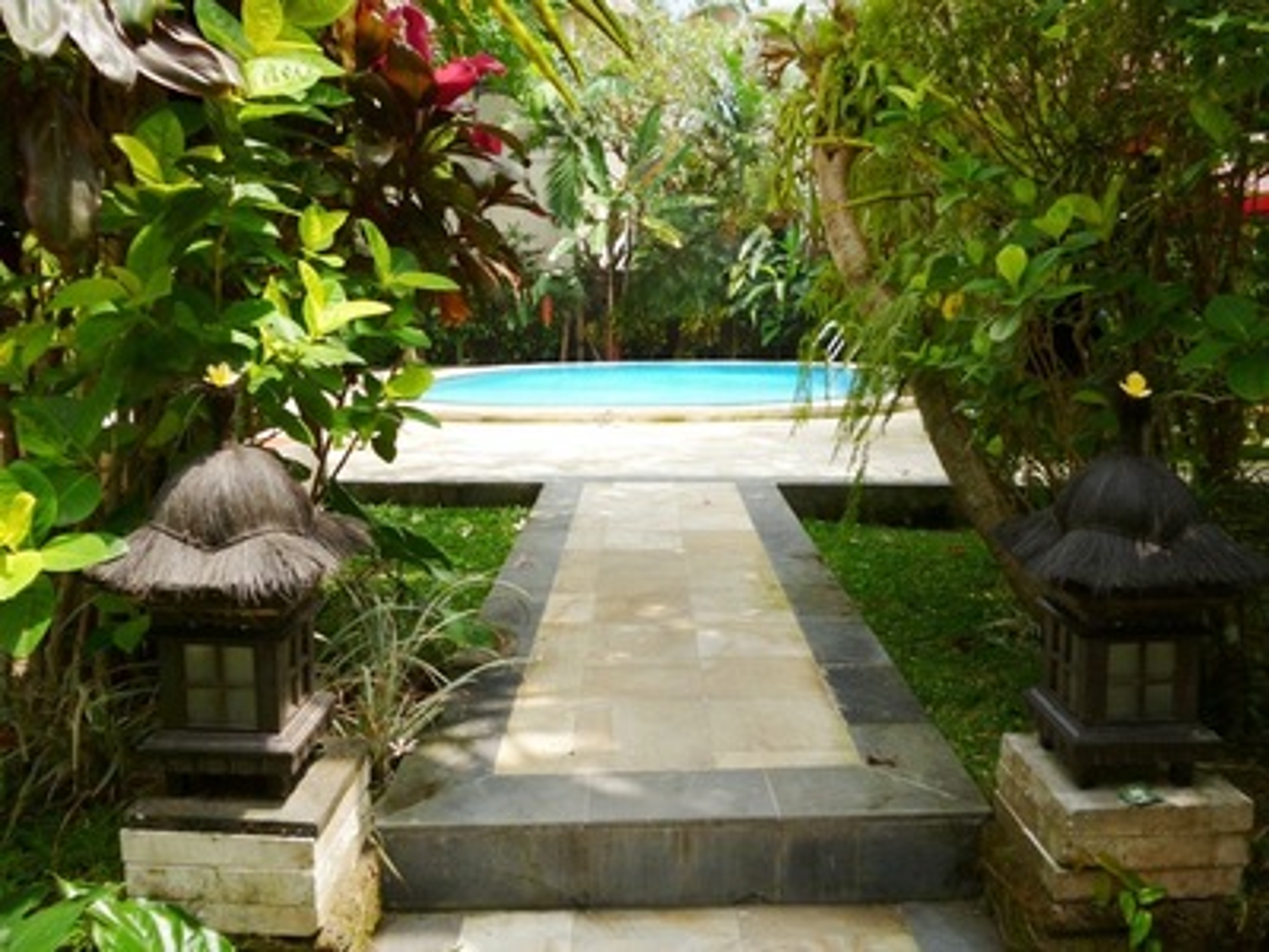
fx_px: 1026
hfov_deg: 63.4
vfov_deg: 49.7
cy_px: 476
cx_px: 634
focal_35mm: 28
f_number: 3.1
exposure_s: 1/320
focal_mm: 5
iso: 100
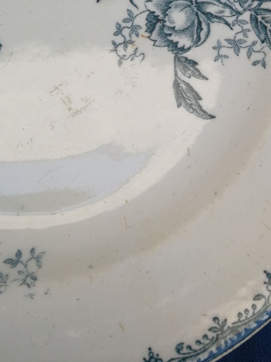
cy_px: 43
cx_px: 141
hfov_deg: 27.0
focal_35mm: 54
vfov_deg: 33.8
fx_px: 564
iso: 50
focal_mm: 3.95
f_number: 2.2
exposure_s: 1/289
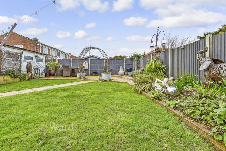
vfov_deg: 51.3
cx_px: 113
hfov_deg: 71.5
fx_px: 157
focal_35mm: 25
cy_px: 76
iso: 160
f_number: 8
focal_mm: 17
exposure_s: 1/125
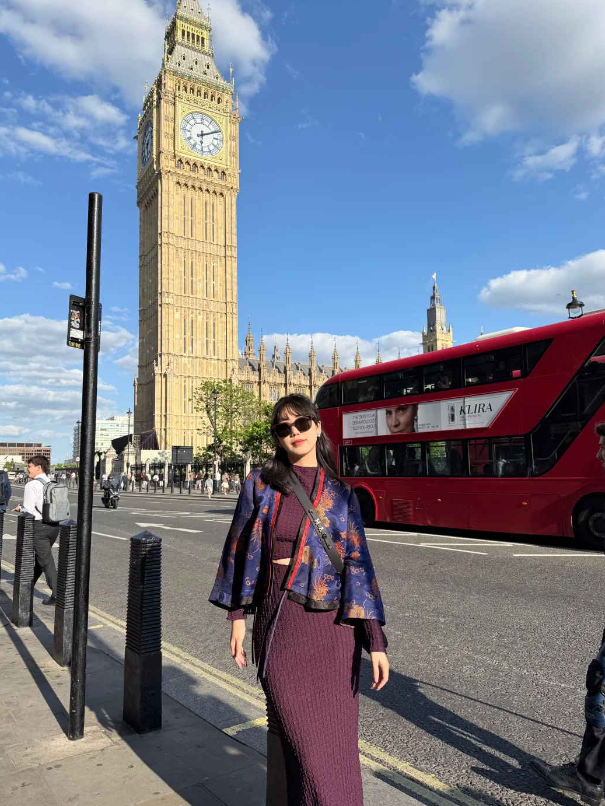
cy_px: 406
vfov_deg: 69.4
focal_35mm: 25
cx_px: 293
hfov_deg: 54.9
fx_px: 582
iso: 80
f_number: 1.78
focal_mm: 6.76
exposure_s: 1/4167
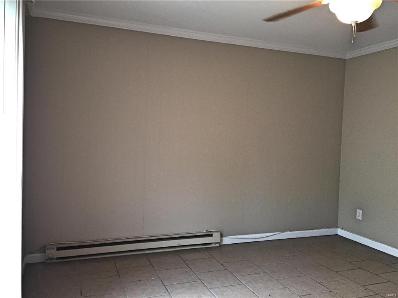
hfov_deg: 61.7
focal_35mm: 29
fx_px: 333
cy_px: 149
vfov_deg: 48.2
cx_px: 199
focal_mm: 4.15
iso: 200
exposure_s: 1/30
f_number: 2.2
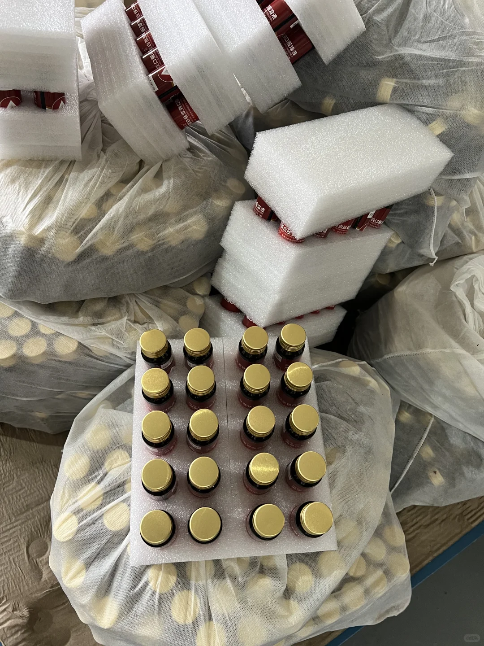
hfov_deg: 53.1
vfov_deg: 67.3
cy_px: 323
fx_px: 485
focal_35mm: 26
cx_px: 242
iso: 160
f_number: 1.5
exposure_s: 1/60
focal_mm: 5.7
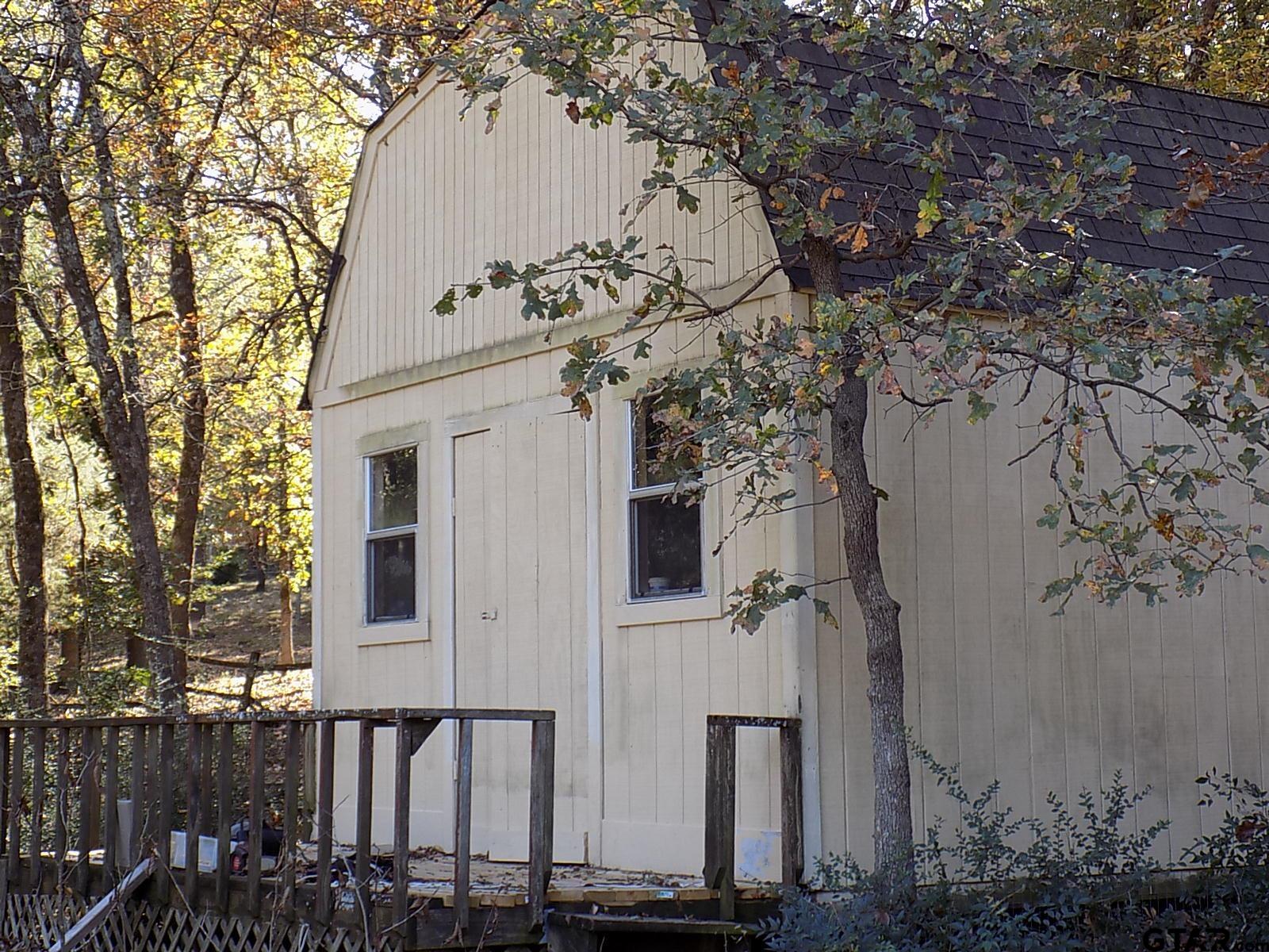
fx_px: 2163
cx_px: 634
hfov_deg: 32.7
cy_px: 476
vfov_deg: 24.8
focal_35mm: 59
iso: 80
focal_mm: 10.5
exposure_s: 1/40
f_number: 4
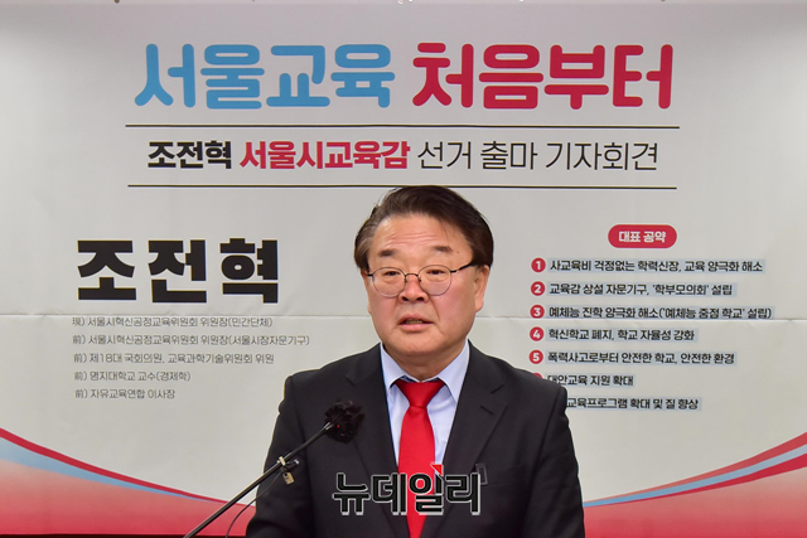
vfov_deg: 53.2
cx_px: 404
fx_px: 538
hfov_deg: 73.7
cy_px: 269
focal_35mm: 24
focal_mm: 24
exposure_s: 1/320
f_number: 5
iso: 1000
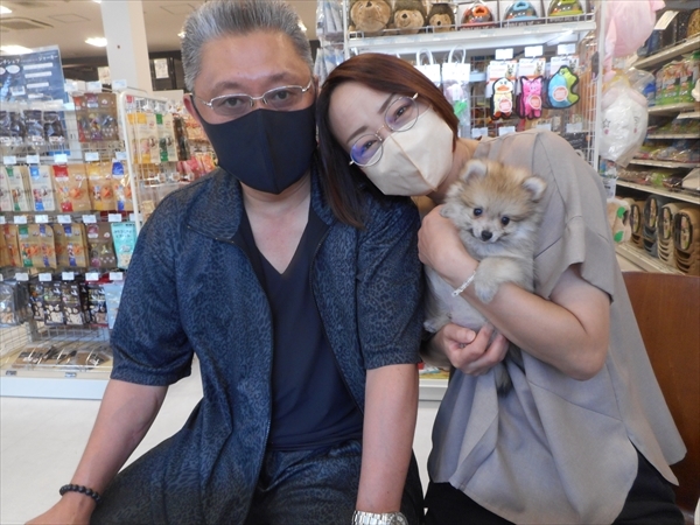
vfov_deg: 54.9
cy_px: 262
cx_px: 350
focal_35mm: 25
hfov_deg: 69.4
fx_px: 506
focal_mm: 4.5
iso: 180
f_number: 3.7
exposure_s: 1/30
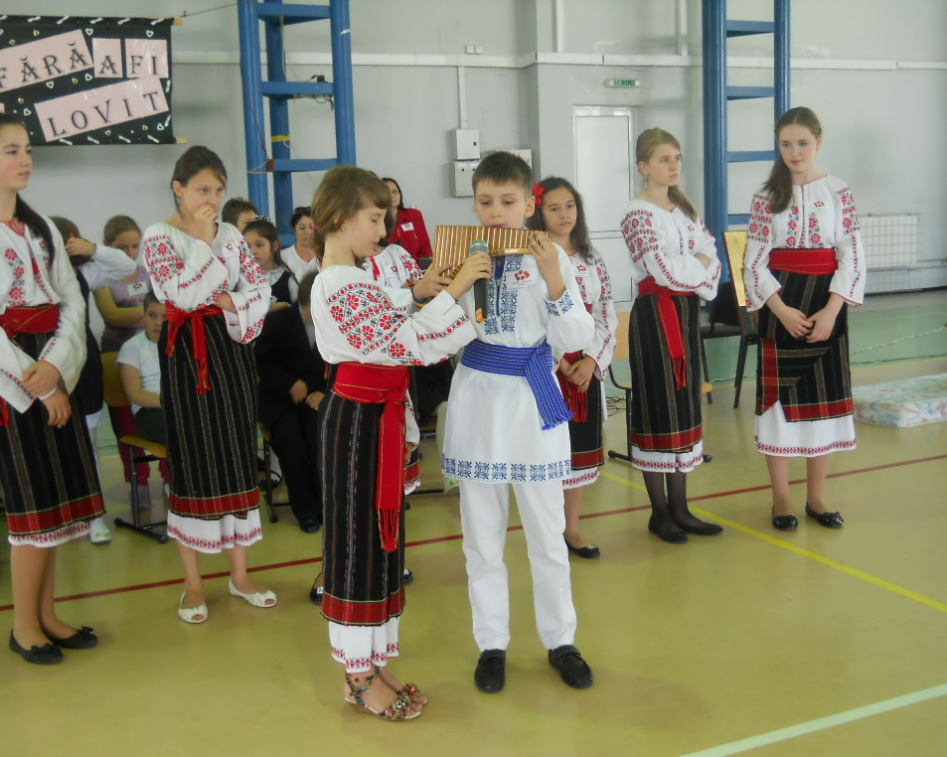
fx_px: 1205
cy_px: 379
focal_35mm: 43
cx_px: 488
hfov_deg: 42.9
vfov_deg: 34.9
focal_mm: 6.72
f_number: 3.1
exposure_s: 1/30
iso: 160
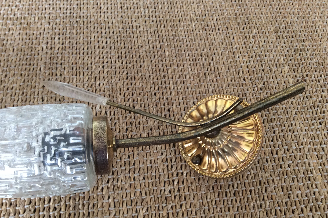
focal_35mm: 34
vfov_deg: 38.9
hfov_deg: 55.8
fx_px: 310
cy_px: 115
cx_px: 163
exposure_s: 1/25
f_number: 2.4
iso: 64
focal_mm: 3.3
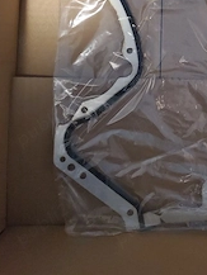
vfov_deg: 37.3
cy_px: 32
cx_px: 182
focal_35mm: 48
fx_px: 382
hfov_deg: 29.2
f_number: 1.5
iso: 640
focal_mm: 4.3
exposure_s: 1/12
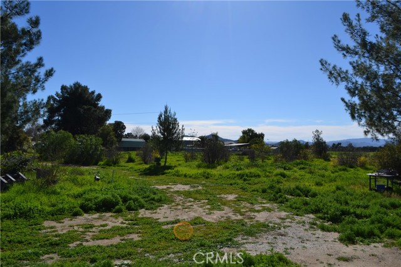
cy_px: 134
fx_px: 301
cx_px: 200
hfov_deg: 67.4
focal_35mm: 27
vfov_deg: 48.0
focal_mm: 18
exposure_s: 1/250
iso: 100
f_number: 8
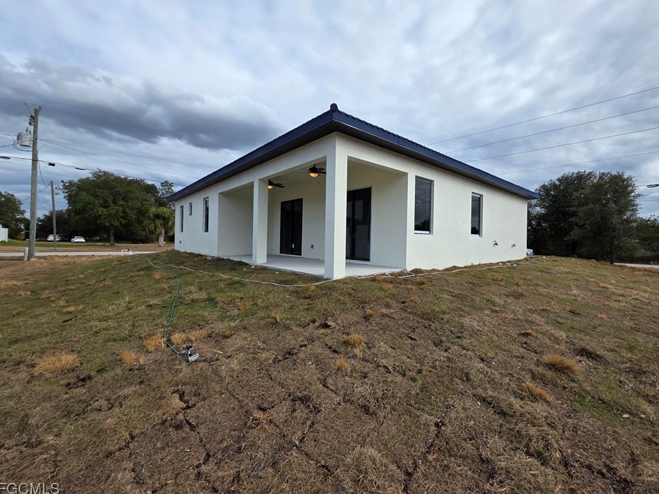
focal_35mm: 14
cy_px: 238
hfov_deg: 102.0
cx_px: 349
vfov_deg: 85.6
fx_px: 266
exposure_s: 1/1610
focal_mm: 2.2
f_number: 1.9
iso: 40
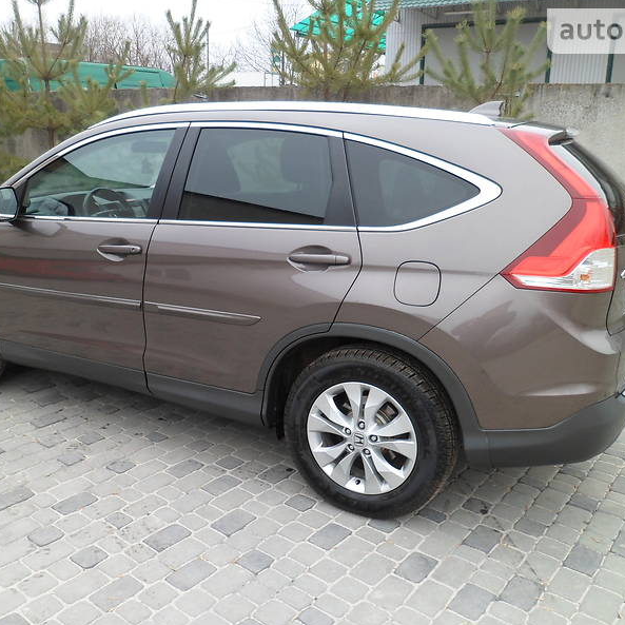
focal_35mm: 31
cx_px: 293
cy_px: 312
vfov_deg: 52.5
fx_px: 633
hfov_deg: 52.5
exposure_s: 1/45
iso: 80
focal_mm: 4.9
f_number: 3.3
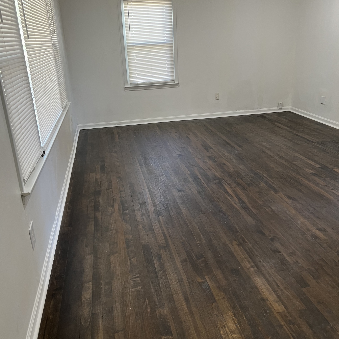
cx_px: 169
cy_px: 165
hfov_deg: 52.5
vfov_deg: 52.5
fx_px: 343
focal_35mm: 31
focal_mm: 5.7
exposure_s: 1/60
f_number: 1.5
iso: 80
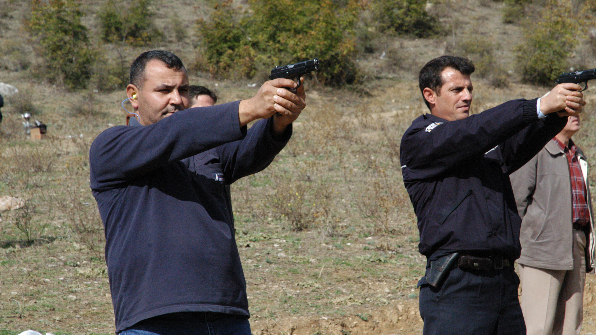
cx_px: 307
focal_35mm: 116
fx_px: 1833
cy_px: 140
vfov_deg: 10.4
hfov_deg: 18.5
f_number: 9
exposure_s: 1/3000
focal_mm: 70
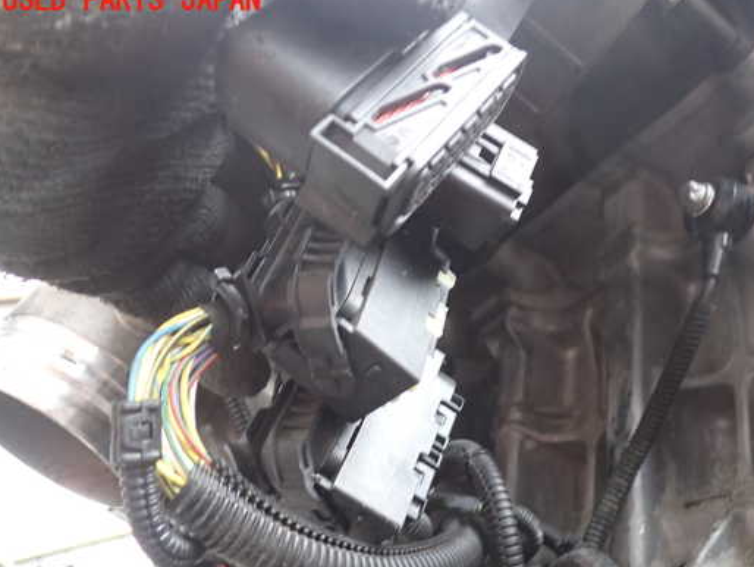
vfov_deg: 40.7
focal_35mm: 35
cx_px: 434
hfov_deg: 52.4
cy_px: 313
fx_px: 763
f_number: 2.3
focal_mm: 5.4
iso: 250
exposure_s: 1/30
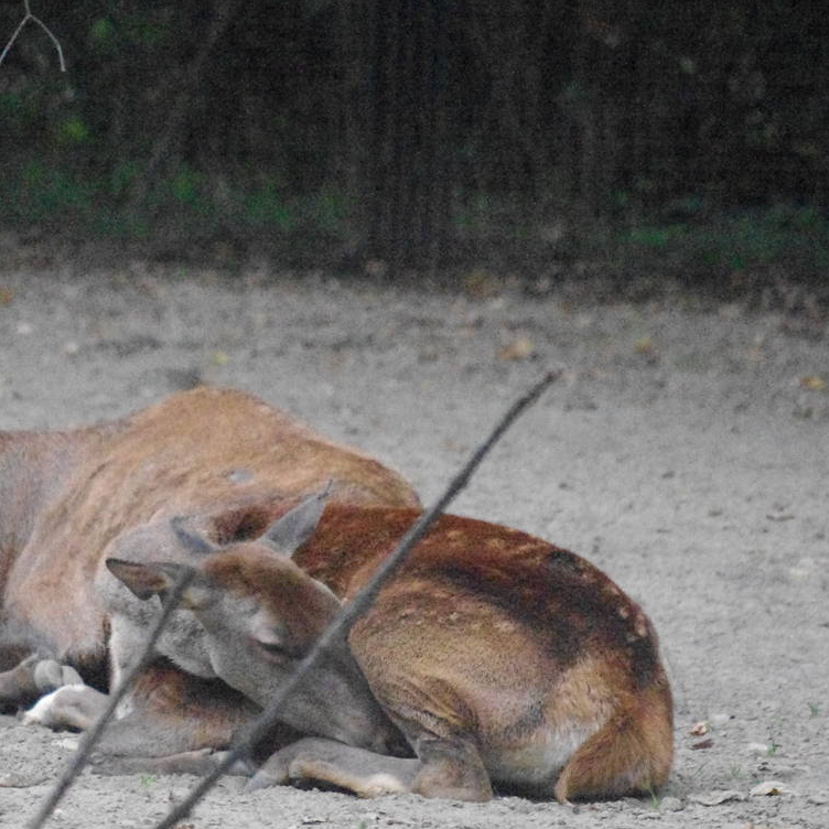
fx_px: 14685
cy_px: 500
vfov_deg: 3.2
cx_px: 157
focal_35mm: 542
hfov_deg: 3.2
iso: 12800
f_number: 5.6
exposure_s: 1/125
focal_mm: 200
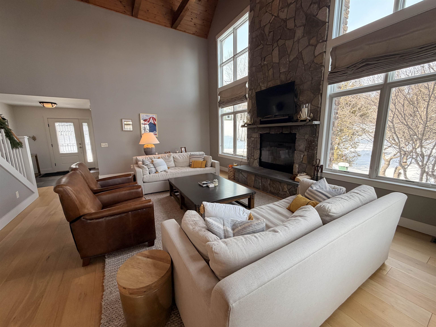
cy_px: 164
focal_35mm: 14
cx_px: 218
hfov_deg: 102.1
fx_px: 176
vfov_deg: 85.7
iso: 100
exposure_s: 1/120
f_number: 2.2
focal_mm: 2.22
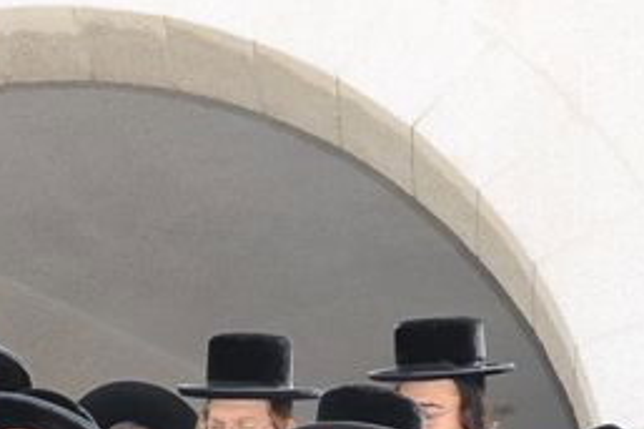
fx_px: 3736
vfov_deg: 6.5
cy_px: 587
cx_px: 53
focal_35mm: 209
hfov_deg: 9.8
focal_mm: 35
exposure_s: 1/160
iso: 200
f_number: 5.6
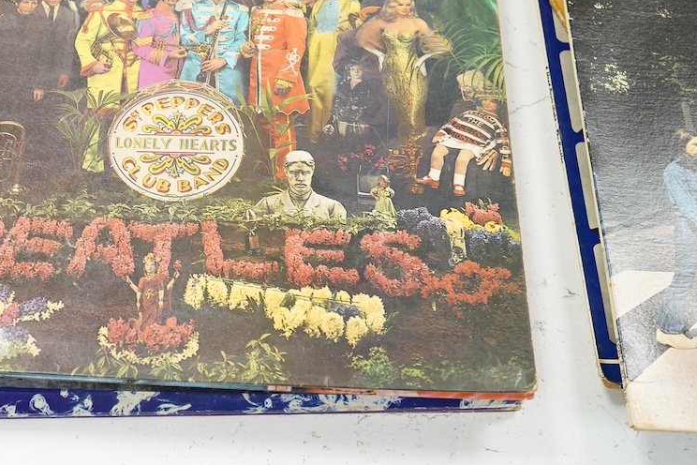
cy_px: 145
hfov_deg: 29.3
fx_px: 1316
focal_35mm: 68
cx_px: 194
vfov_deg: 19.9
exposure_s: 1/200
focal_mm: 30
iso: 2500
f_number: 5
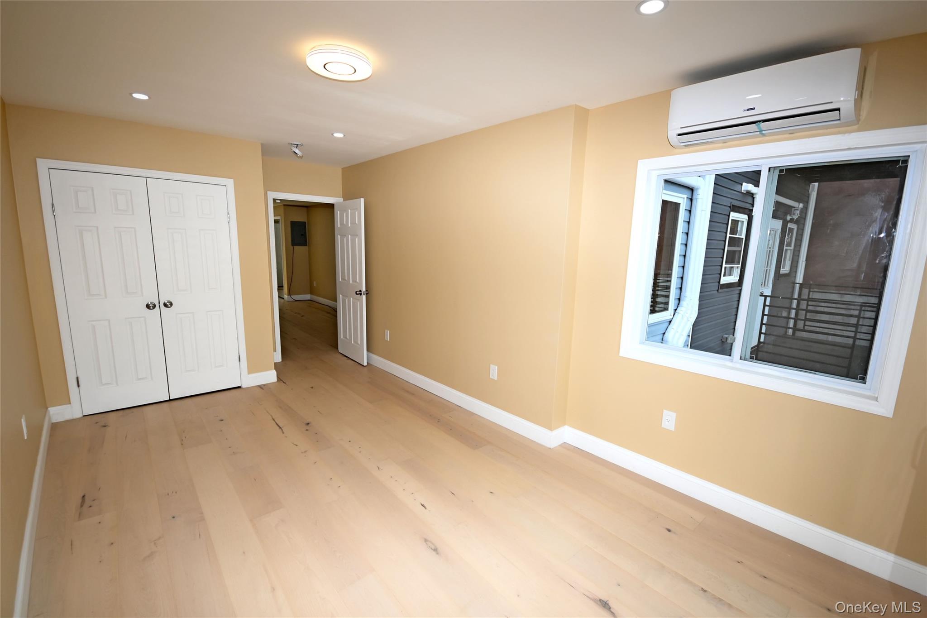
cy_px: 309
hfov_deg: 100.4
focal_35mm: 15
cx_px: 464
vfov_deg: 77.3
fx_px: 386
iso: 140
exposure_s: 1/125
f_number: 5.6
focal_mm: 10
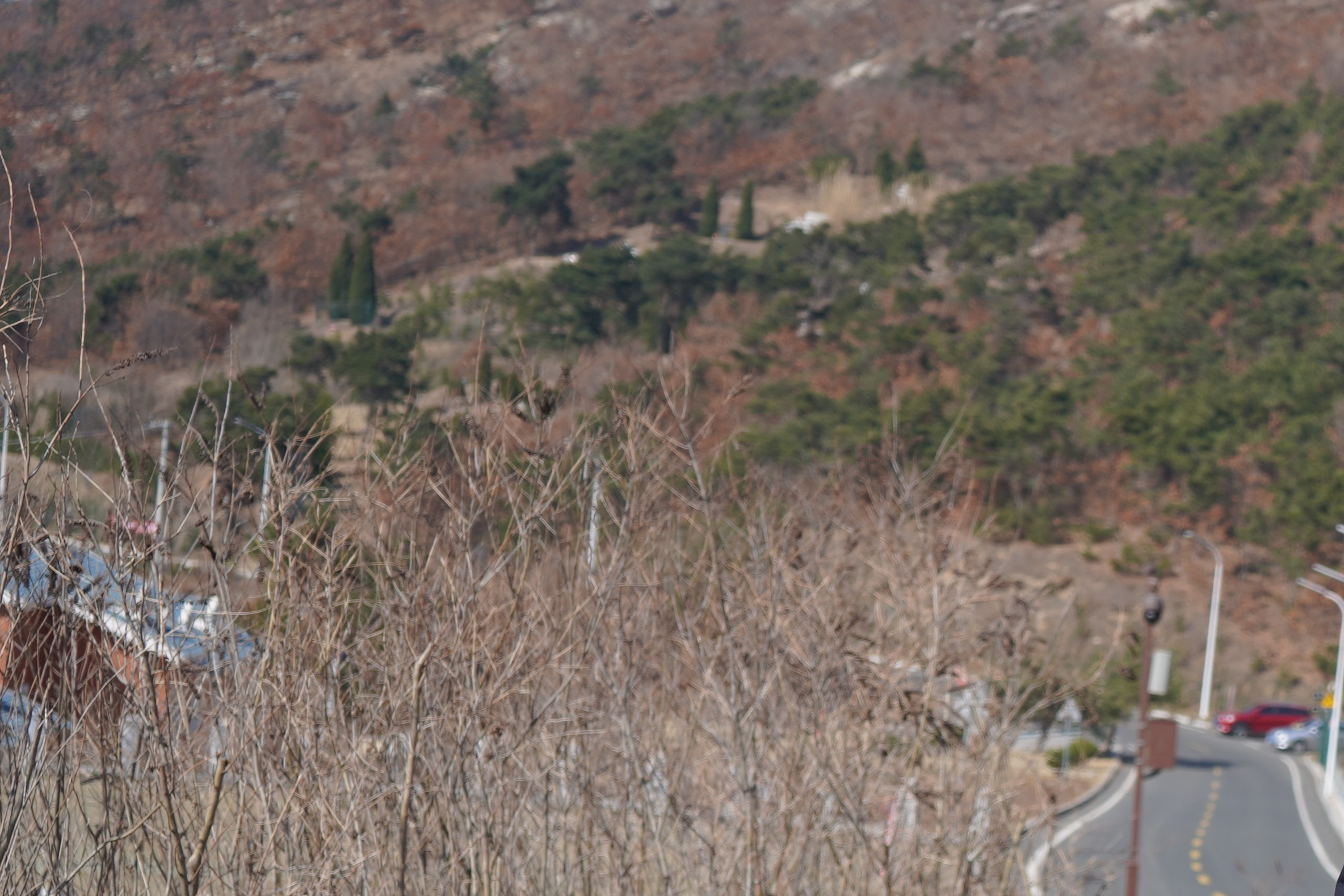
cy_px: 695
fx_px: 4256
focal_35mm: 114
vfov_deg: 12.0
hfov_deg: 17.2
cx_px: 1597
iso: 100
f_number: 4.5
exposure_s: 1/640
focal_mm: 45
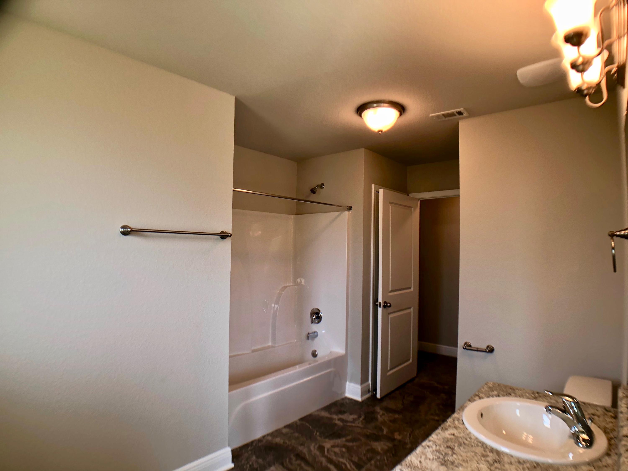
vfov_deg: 49.7
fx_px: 508
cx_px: 314
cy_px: 236
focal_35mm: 28
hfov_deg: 63.4
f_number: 1.8
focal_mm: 4
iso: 125
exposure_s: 1/120
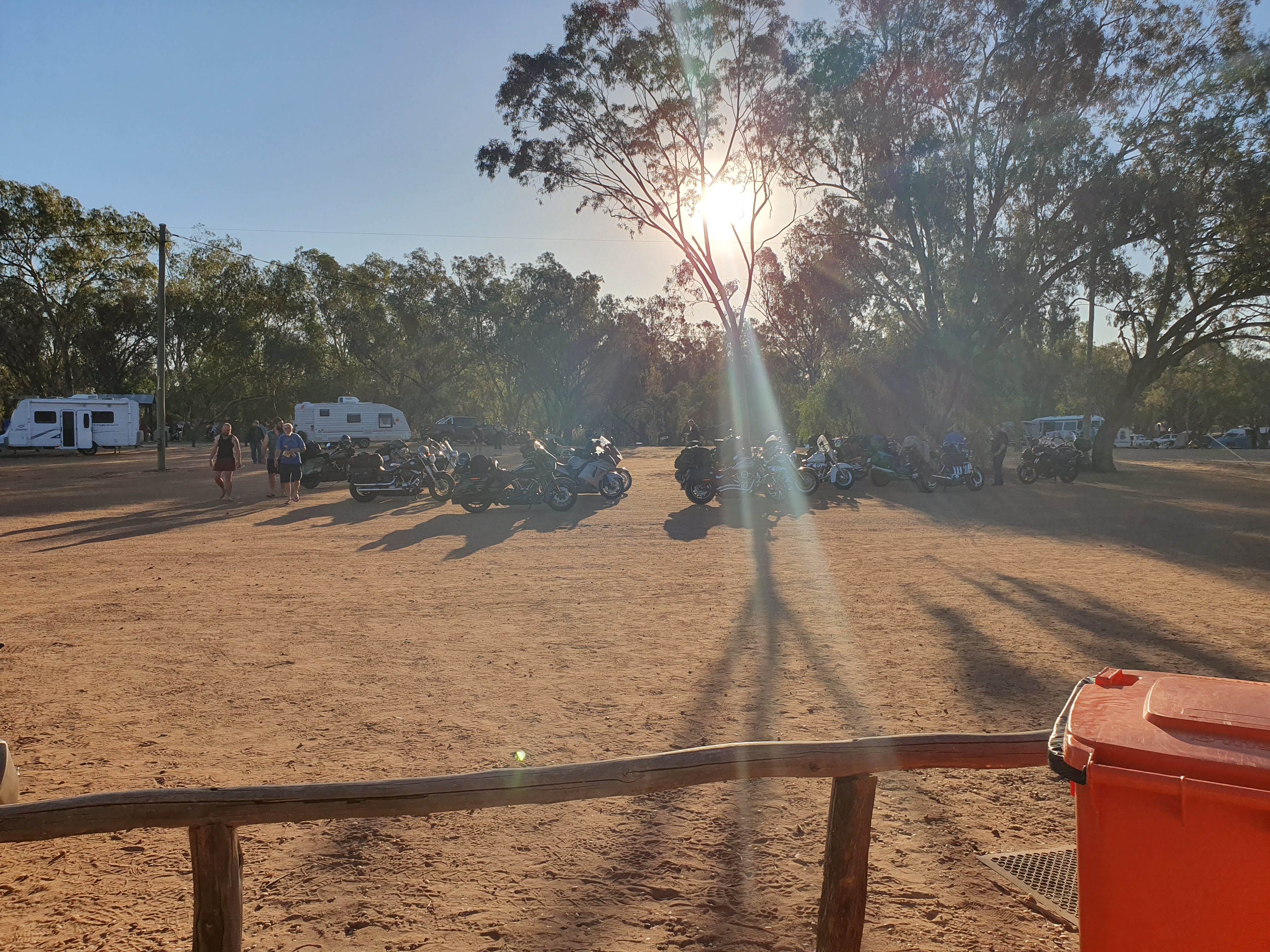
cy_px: 476
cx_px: 635
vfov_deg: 53.1
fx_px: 954
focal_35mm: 26
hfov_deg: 67.3
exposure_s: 1/1716
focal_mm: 4.32
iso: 50
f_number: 2.4
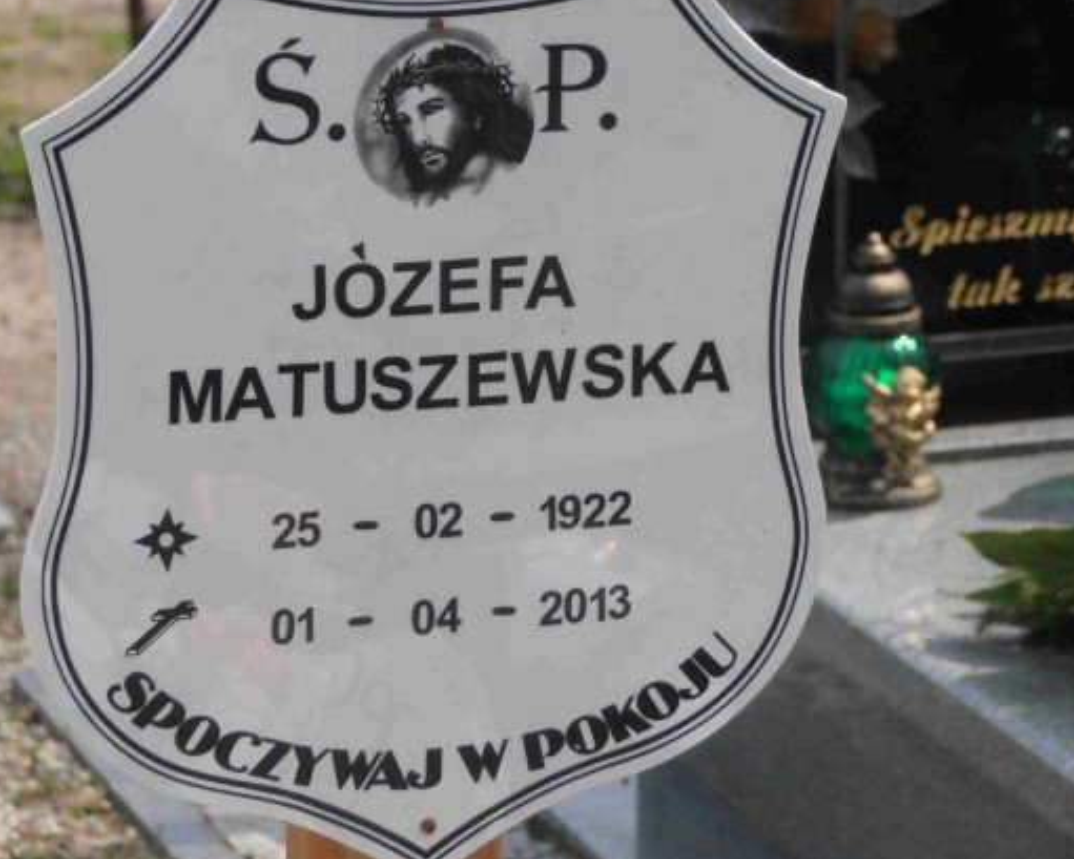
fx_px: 6454
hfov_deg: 9.5
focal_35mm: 203
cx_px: 460
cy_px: 437
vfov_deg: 7.6
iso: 80
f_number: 5.9
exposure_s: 1/250
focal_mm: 29.44
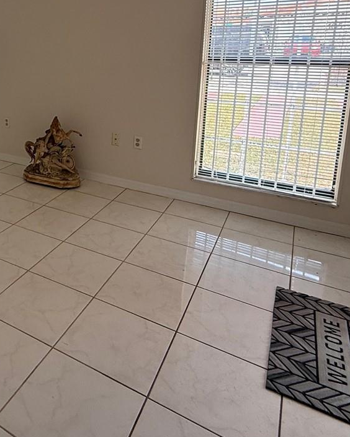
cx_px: 20
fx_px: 401
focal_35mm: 31
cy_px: 108
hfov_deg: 42.3
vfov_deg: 54.4
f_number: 2.2
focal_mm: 2.22
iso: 64
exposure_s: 1/126
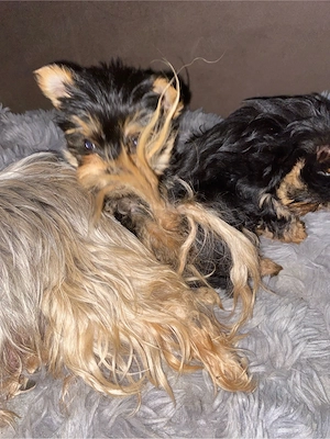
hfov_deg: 53.1
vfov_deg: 67.3
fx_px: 330
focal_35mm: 26
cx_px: 165
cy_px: 220
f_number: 1.8
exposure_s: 1/43
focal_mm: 4.25
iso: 50
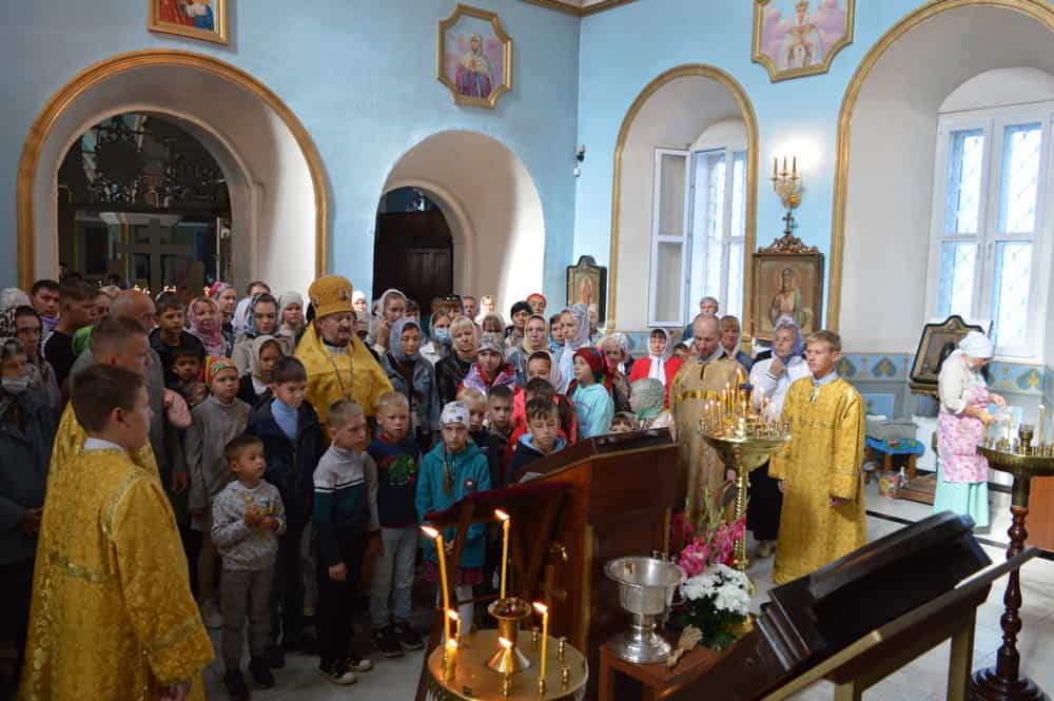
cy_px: 350
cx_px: 527
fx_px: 790
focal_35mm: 27
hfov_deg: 67.4
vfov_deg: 47.9
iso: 400
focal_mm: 18
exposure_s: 1/60
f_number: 4
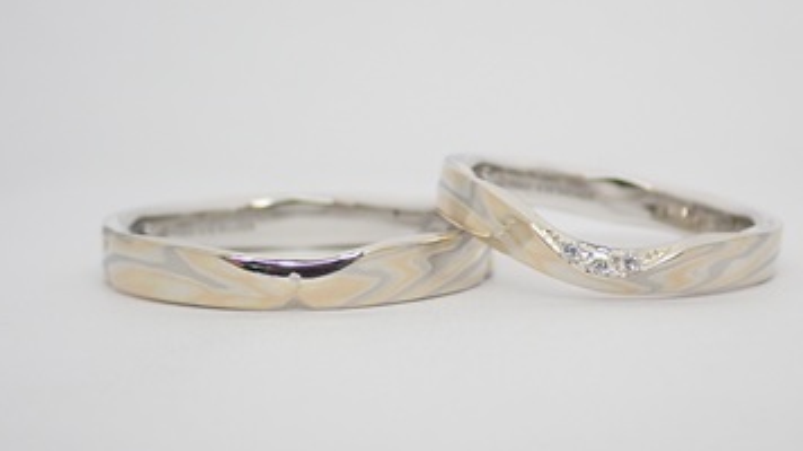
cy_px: 260
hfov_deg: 20.2
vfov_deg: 11.4
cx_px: 444
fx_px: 2256
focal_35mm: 106
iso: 200
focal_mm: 13.65
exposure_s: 1/160
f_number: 4.1
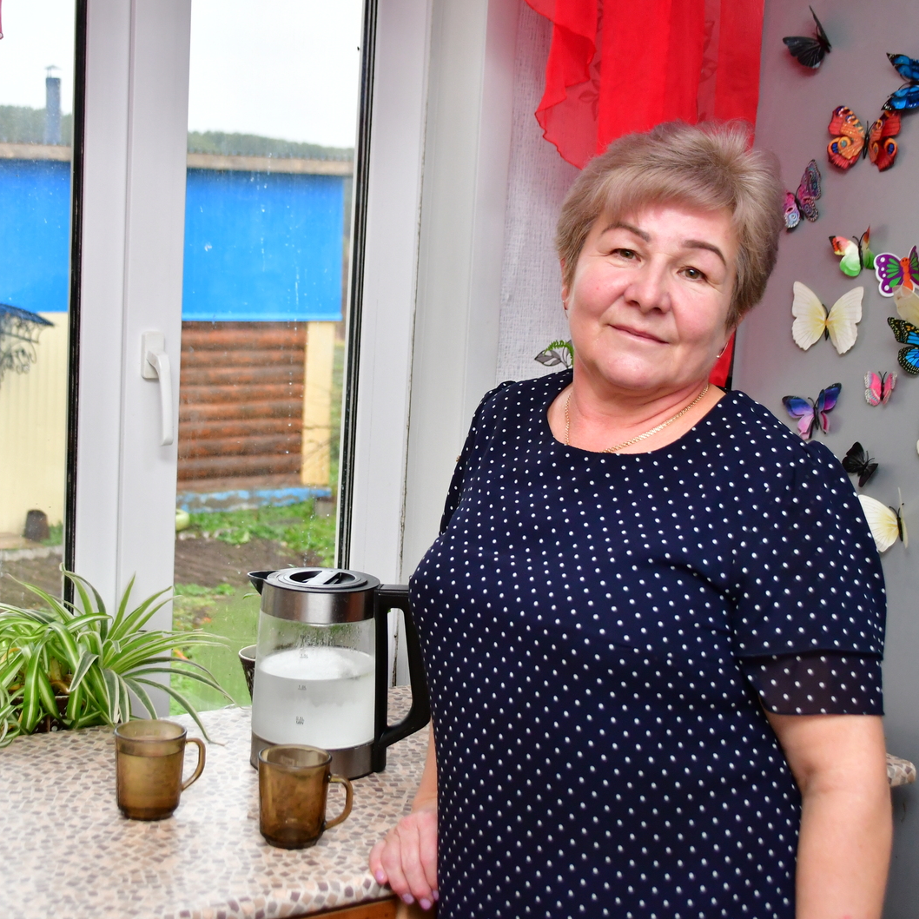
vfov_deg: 31.6
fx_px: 1622
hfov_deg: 31.6
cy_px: 460
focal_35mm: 54
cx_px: 439
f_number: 4
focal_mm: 28
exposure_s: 1/250
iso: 1250
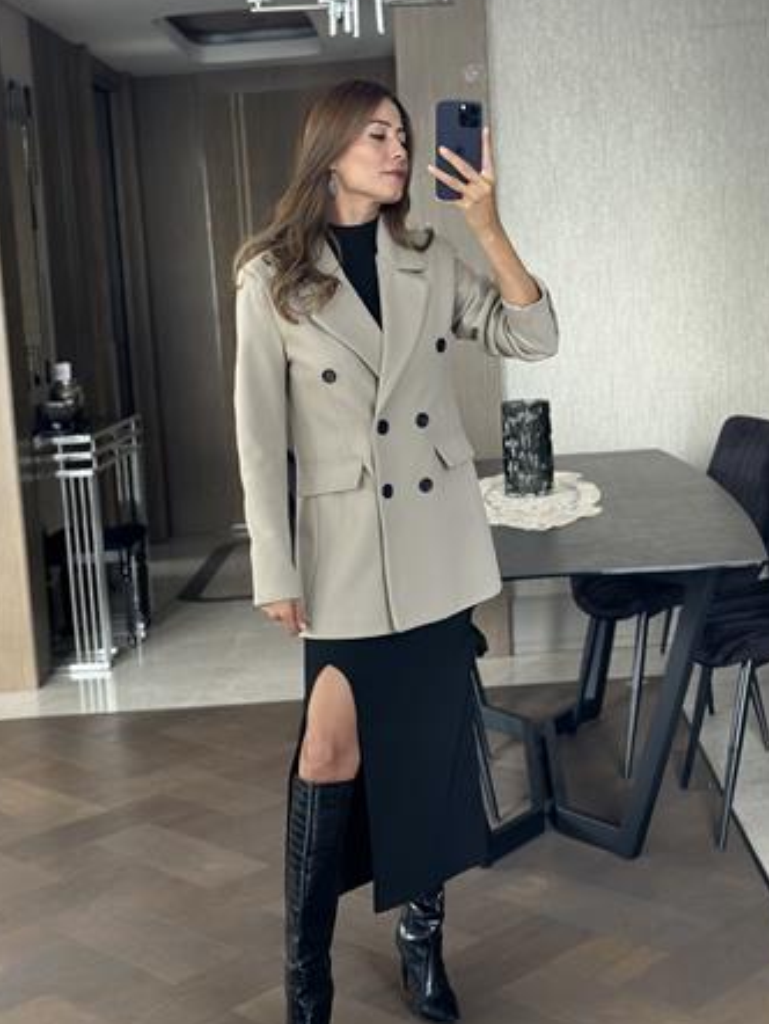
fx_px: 1628
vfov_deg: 34.9
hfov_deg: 26.6
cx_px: 387
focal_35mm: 55
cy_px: 549
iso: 250
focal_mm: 6.86
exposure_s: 1/60
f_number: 1.78
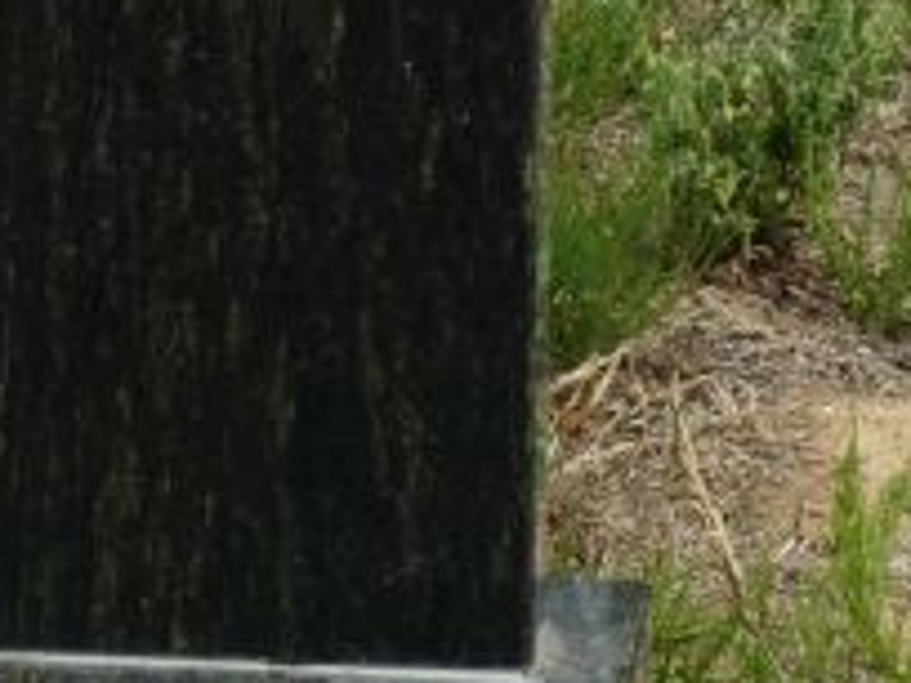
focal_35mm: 490
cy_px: -634
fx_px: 12895
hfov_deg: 4.0
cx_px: -491
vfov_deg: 3.0
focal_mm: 22.3
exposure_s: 1/500
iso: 100
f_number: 5.6
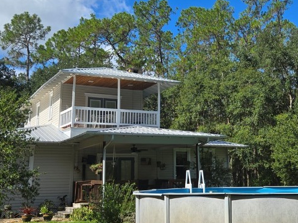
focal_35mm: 49
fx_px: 422
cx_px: 192
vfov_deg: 29.5
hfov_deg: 38.6
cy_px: 83
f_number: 1.8
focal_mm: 5.4
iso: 25
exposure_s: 1/1844
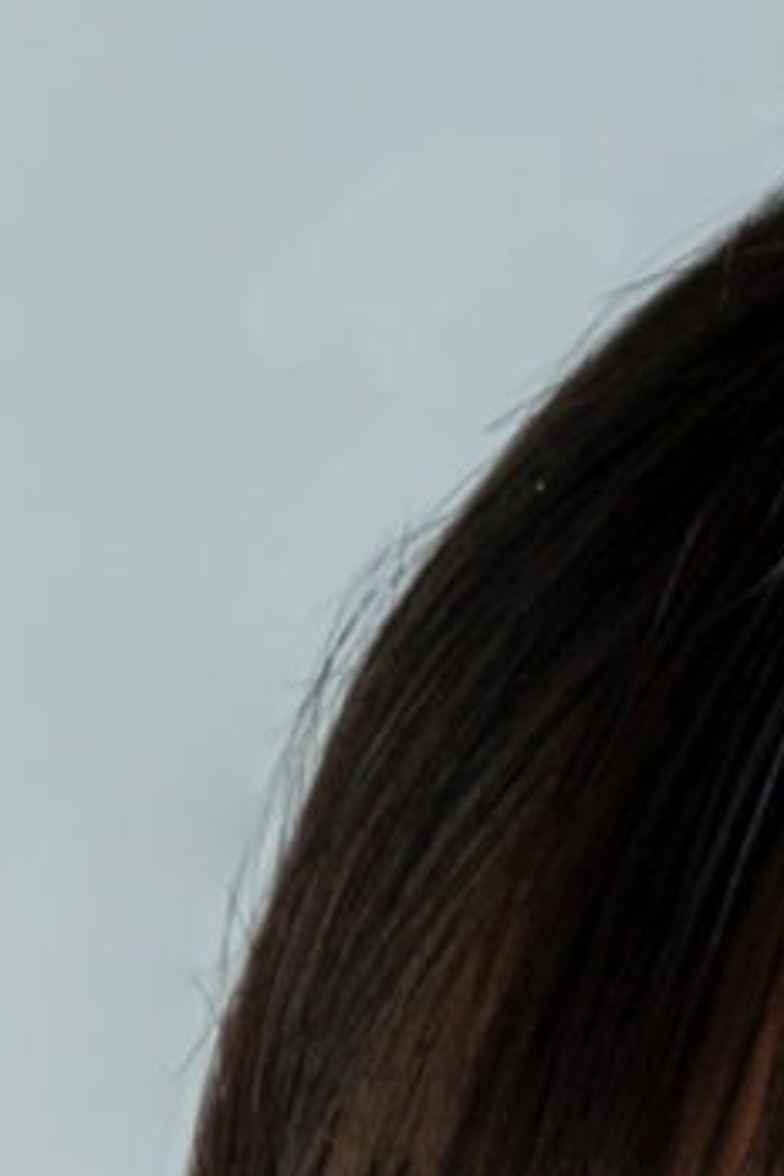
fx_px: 16822
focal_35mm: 515
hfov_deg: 2.7
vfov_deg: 3.9
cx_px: 1304
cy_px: 3761
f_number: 4.5
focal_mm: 70
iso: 200
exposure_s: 1/125
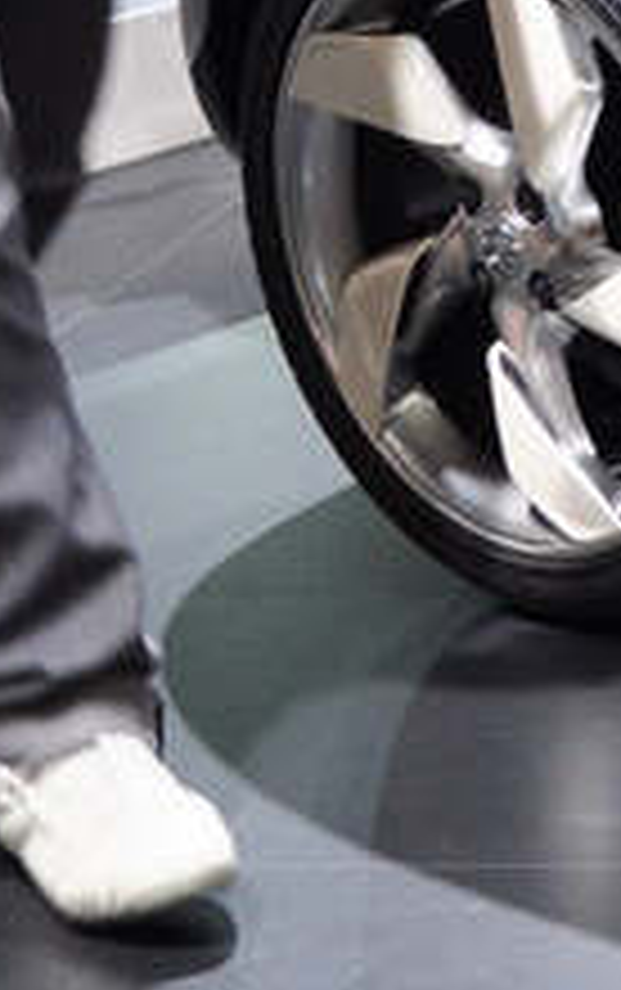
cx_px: 2493
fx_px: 4943
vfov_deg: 11.3
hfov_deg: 6.0
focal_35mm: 183
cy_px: -128
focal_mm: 22
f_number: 7.1
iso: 400
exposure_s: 1/40
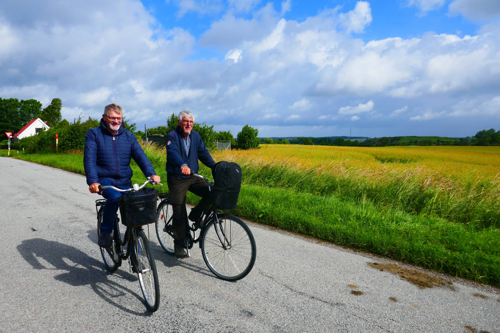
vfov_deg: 51.3
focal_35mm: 25
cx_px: 250
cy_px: 166
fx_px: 347
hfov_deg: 71.5
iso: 125
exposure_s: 1/800
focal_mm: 9.1
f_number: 5.6
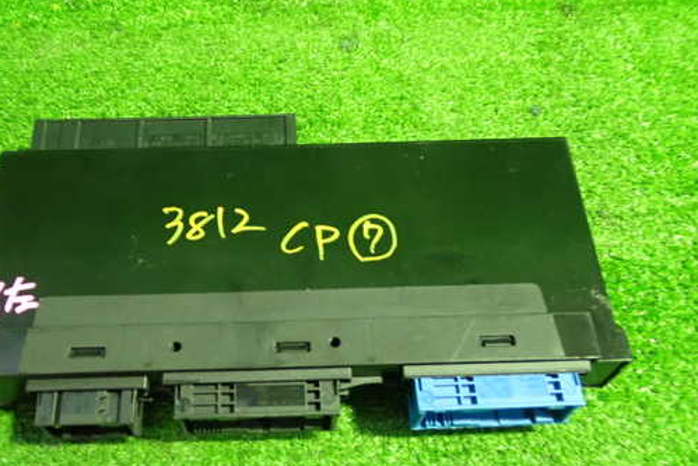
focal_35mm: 40
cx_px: 291
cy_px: 273
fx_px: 776
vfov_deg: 33.3
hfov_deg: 48.2
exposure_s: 1/30
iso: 800
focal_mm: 5.79
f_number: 2.4
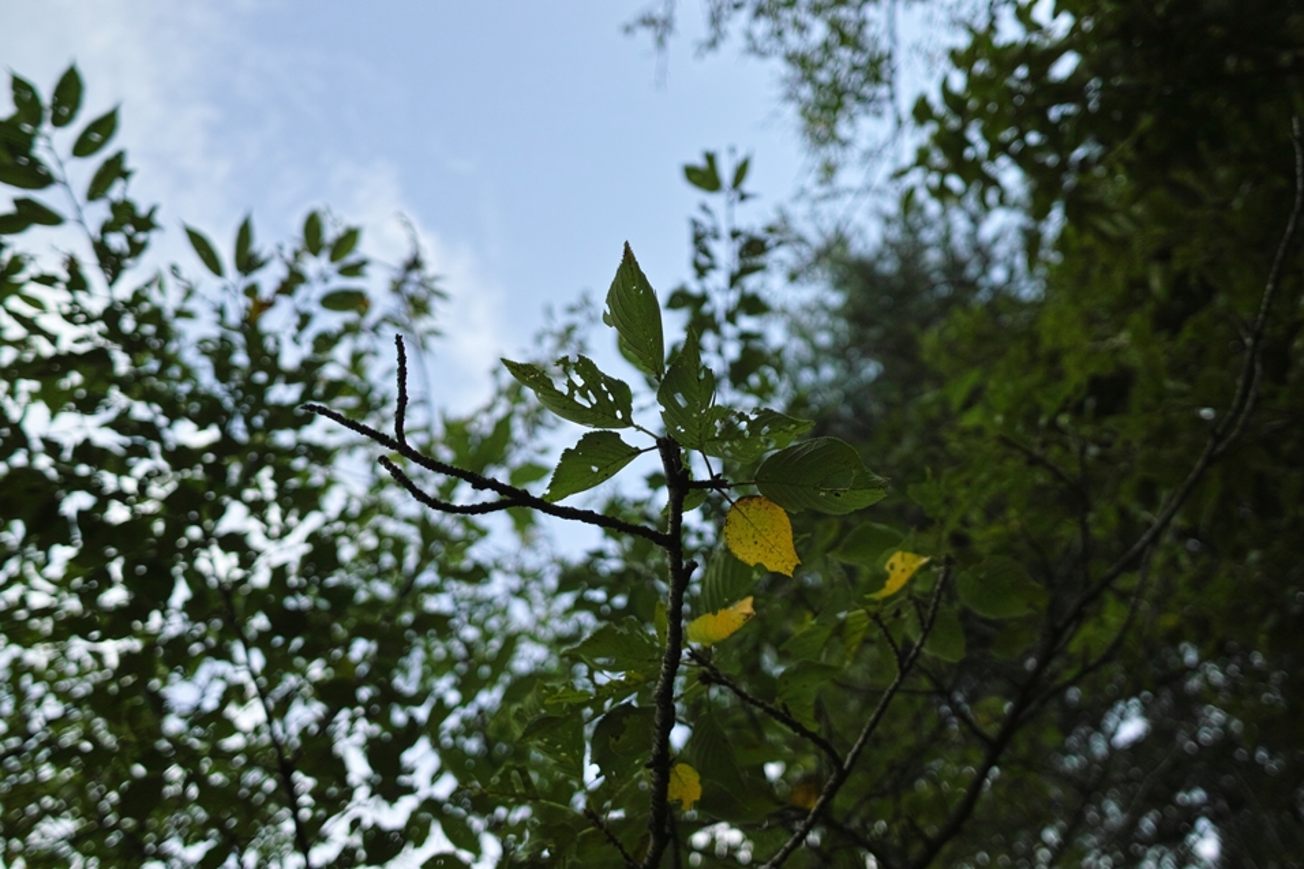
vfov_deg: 43.6
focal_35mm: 30
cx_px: 675
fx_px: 1086
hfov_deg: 61.9
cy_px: 420
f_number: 2.8
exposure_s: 1/640
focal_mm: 19
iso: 200
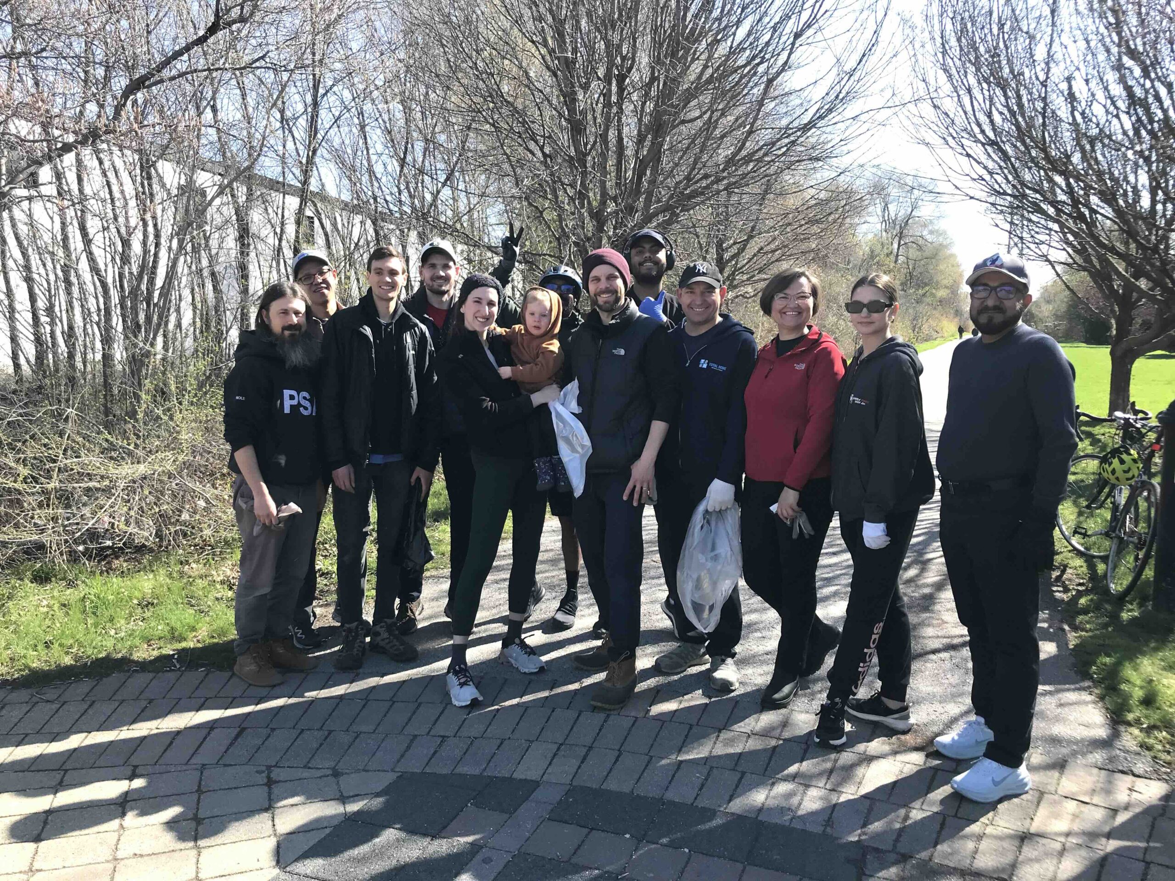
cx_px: 588
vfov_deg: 49.7
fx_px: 950
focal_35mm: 28
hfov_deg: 63.4
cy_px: 440
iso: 20
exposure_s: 1/725
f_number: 1.8
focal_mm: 3.99
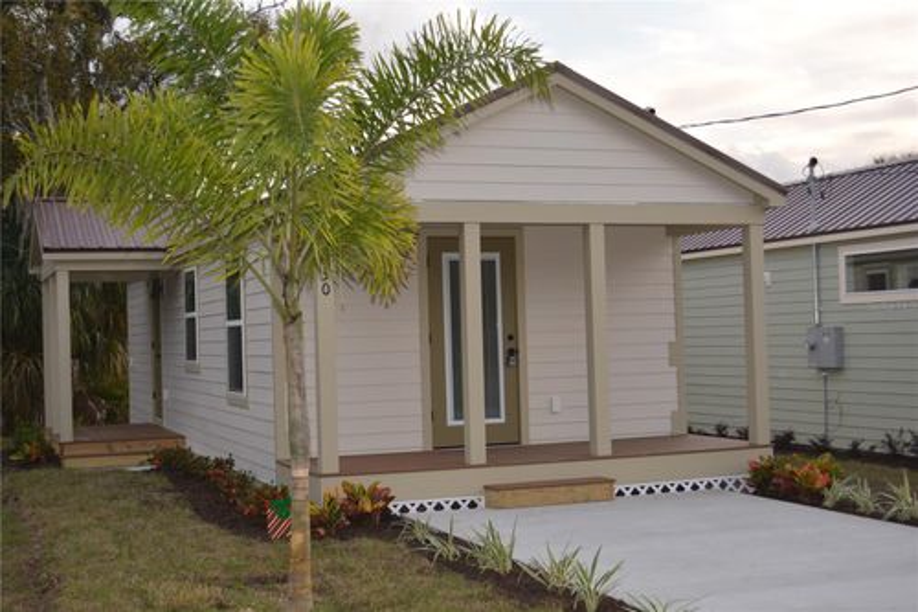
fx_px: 1300
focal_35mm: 51
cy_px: 306
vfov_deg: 26.5
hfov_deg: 38.9
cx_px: 459
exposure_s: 1/125
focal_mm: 34
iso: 360
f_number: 5
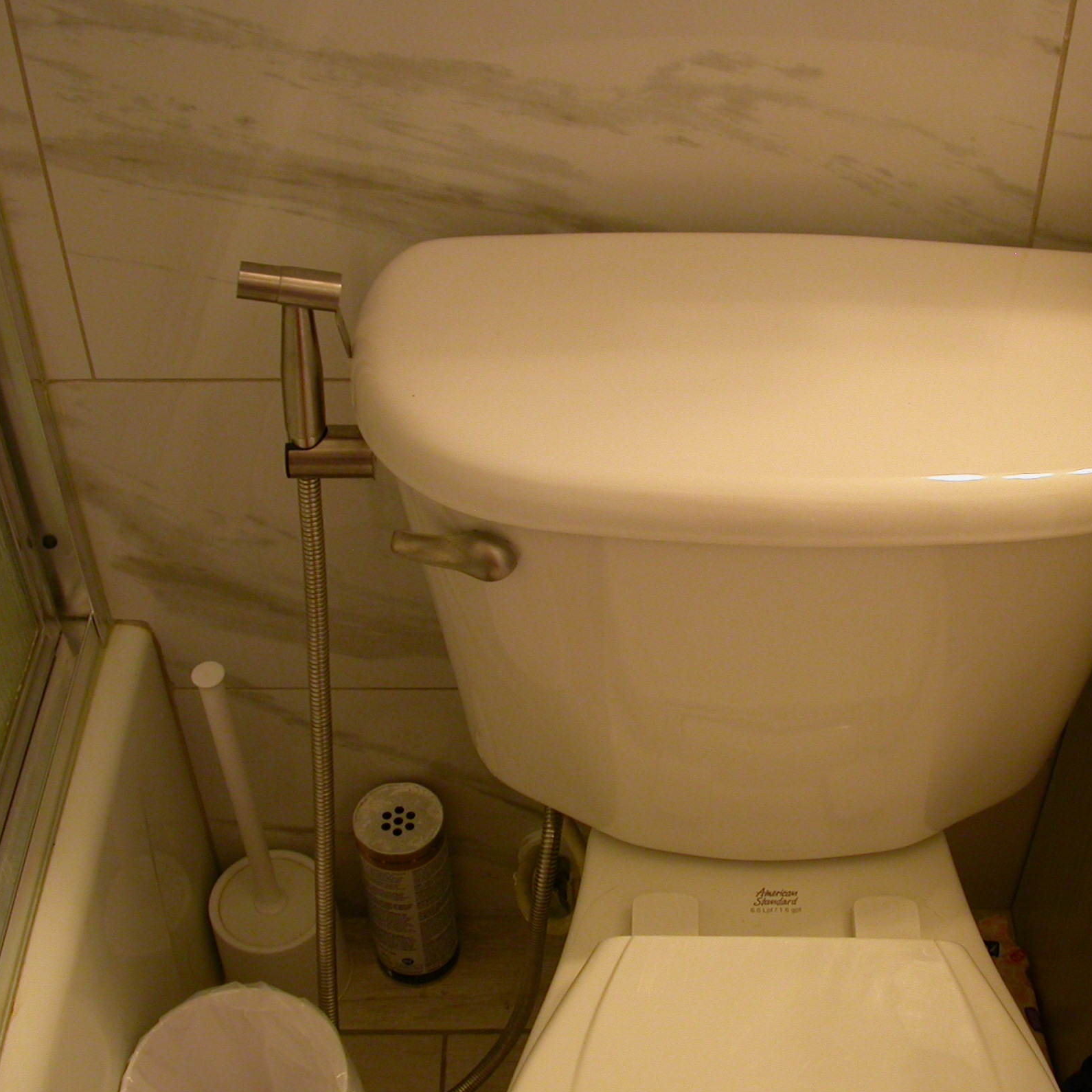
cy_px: 574
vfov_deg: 35.3
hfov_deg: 35.1
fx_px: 1713
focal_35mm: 48
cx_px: 689
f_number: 2.6
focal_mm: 7.85
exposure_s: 1/21
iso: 100
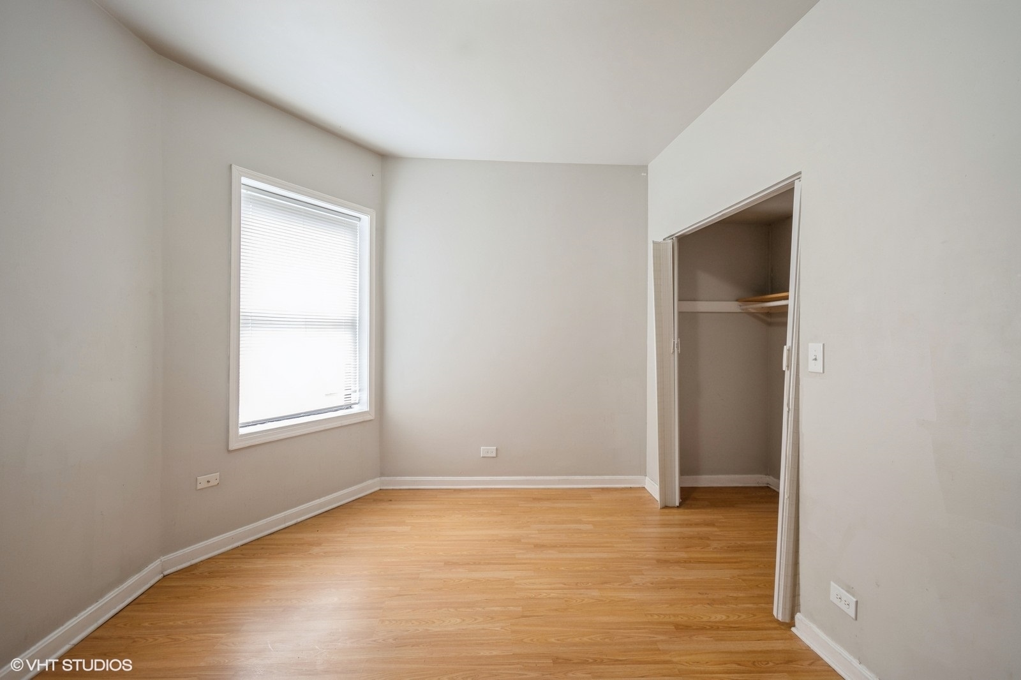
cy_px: 340
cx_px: 510
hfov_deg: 100.4
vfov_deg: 77.3
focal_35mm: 15
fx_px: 425
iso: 100
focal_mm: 10
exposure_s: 1/10
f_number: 5
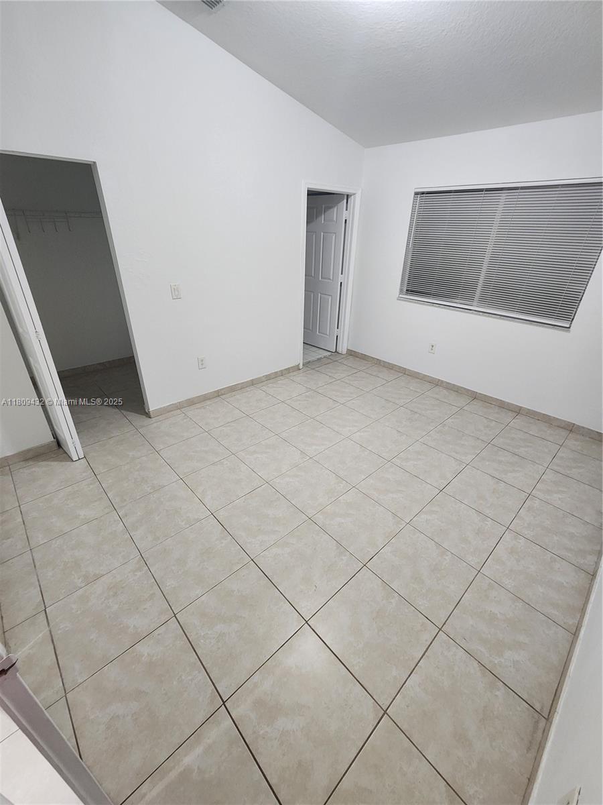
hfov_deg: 89.9
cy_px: 402
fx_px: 302
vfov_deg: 106.2
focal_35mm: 13
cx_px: 302
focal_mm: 2.2
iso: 320
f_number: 2.2
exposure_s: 1/30
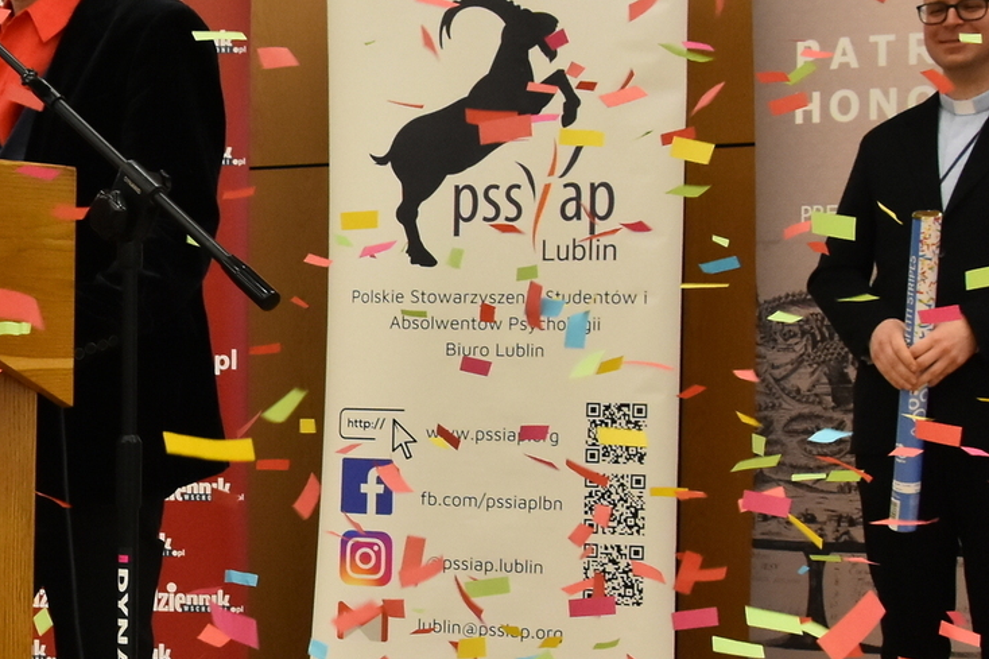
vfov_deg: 15.3
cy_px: 384
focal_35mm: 89
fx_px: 2444
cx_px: 98
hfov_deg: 22.3
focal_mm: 22
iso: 1600
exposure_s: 1/200
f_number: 7.1
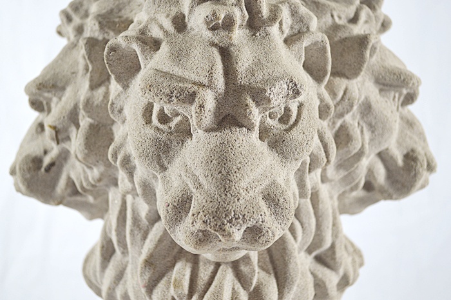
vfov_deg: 28.0
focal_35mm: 48
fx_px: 601
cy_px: 150
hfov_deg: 41.2
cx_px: 226
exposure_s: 1/50
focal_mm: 32
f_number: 4.8
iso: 400
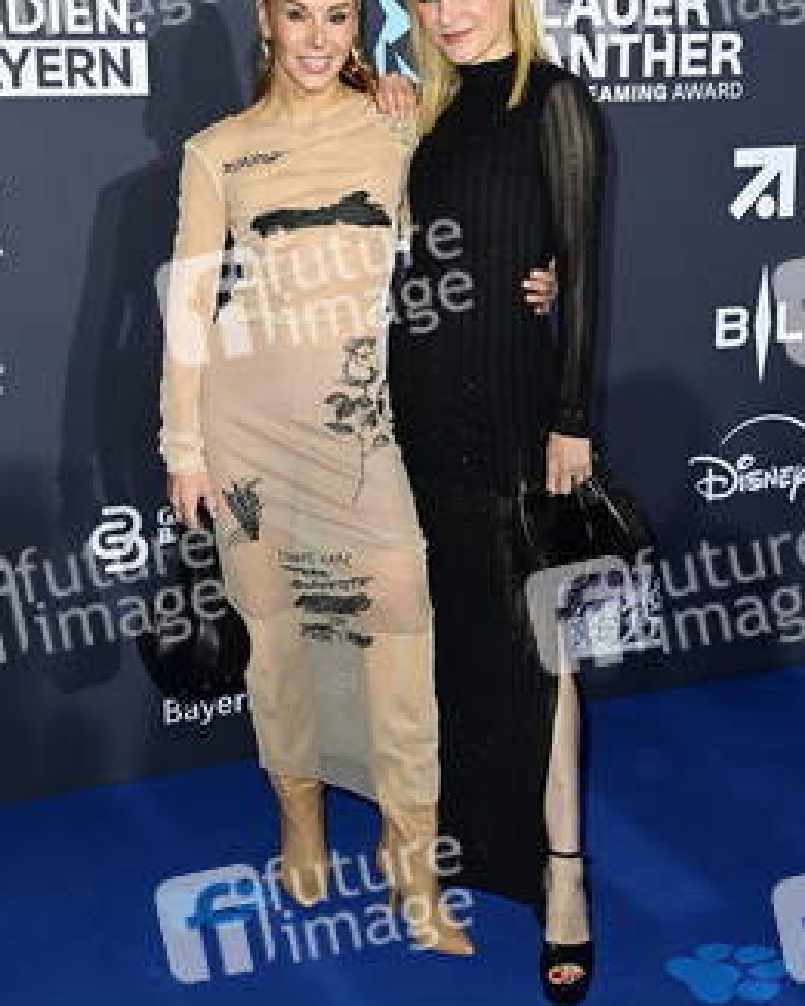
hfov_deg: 32.8
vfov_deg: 40.3
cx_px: 404
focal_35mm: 46
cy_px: 447
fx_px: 1369
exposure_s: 1/250
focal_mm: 40
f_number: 5.6
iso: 1000
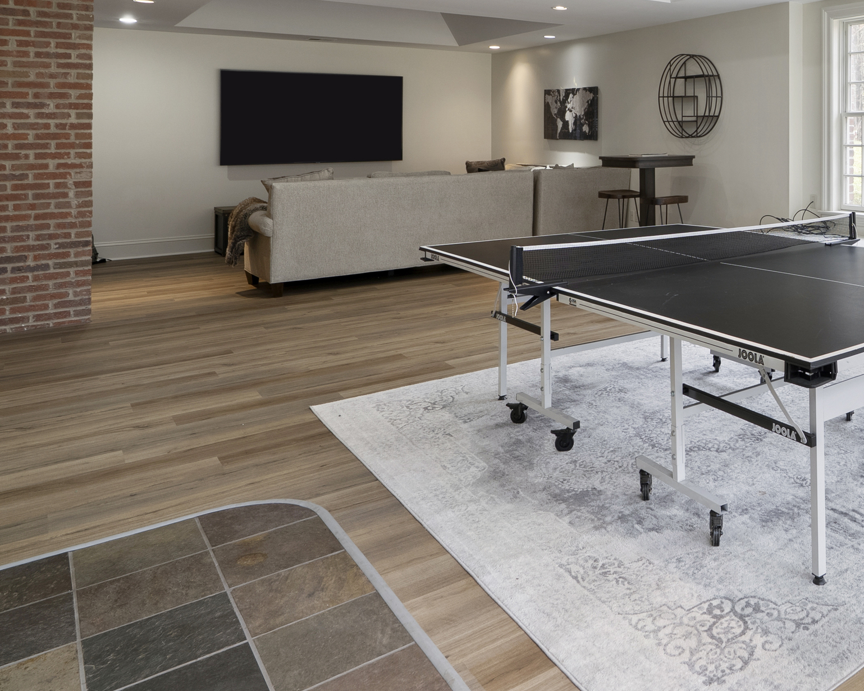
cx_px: 819
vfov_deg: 45.6
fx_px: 767
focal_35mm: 30
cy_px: 122
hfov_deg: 50.2
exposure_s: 1/2
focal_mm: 16
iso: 250
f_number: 7.1
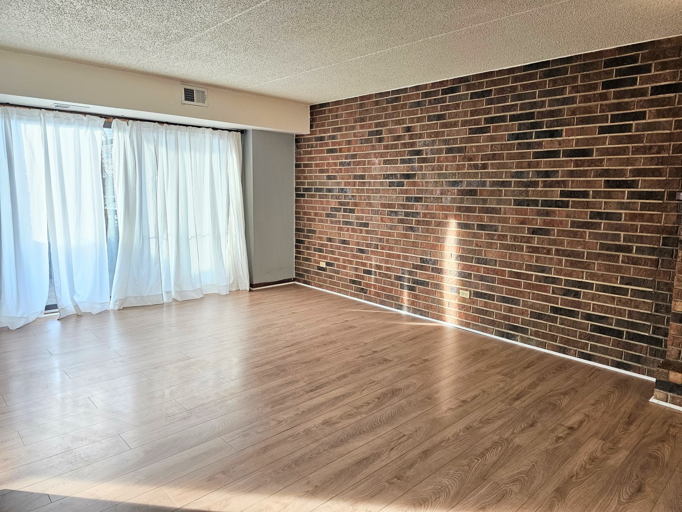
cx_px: 341
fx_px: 453
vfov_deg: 58.9
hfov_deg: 73.9
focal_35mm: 23
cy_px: 256
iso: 125
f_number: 1.7
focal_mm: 6.3
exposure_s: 1/120
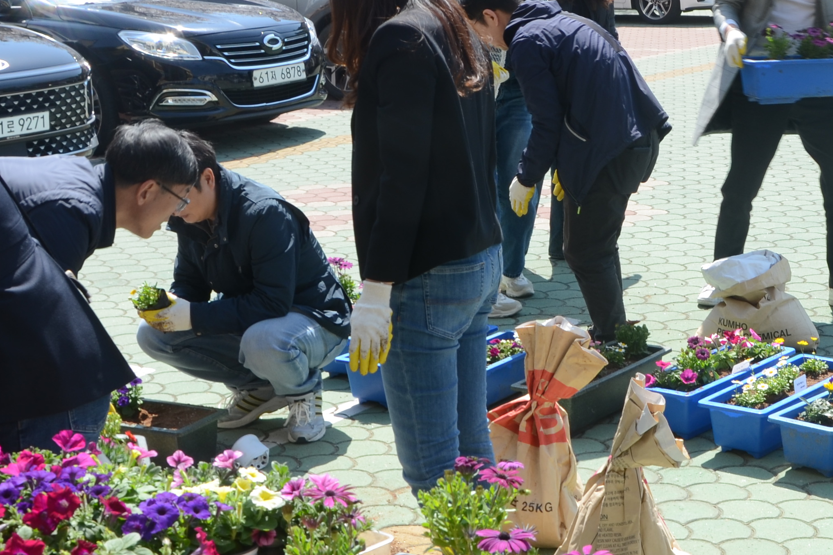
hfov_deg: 26.1
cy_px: 219
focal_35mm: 76
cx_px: 661
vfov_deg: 17.9
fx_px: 1763
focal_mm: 21
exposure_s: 1/90
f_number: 11
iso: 100
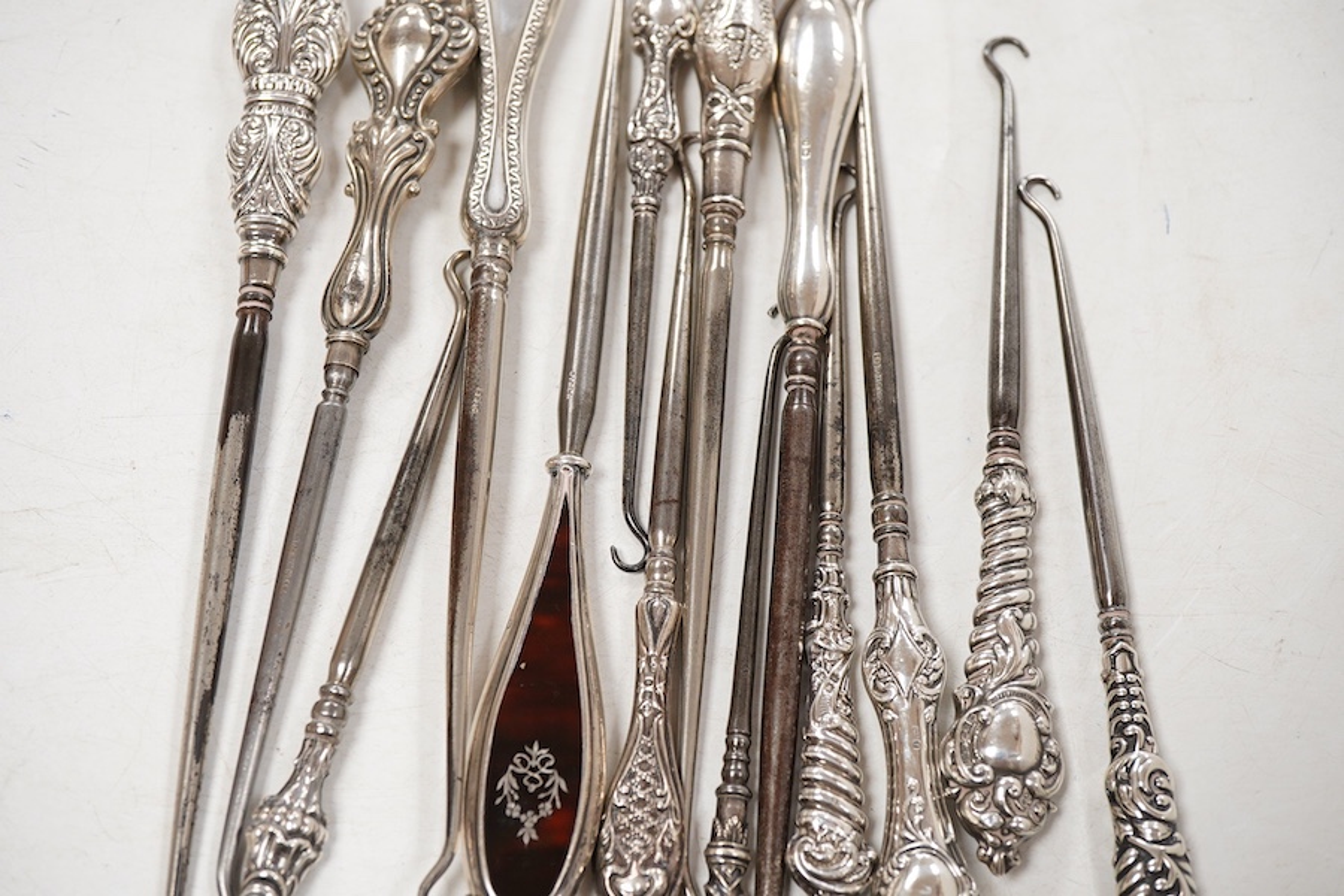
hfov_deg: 43.6
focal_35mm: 45
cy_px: 448
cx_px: 672
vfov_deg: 29.9
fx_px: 1680
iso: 1250
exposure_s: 1/125
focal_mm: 30
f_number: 8
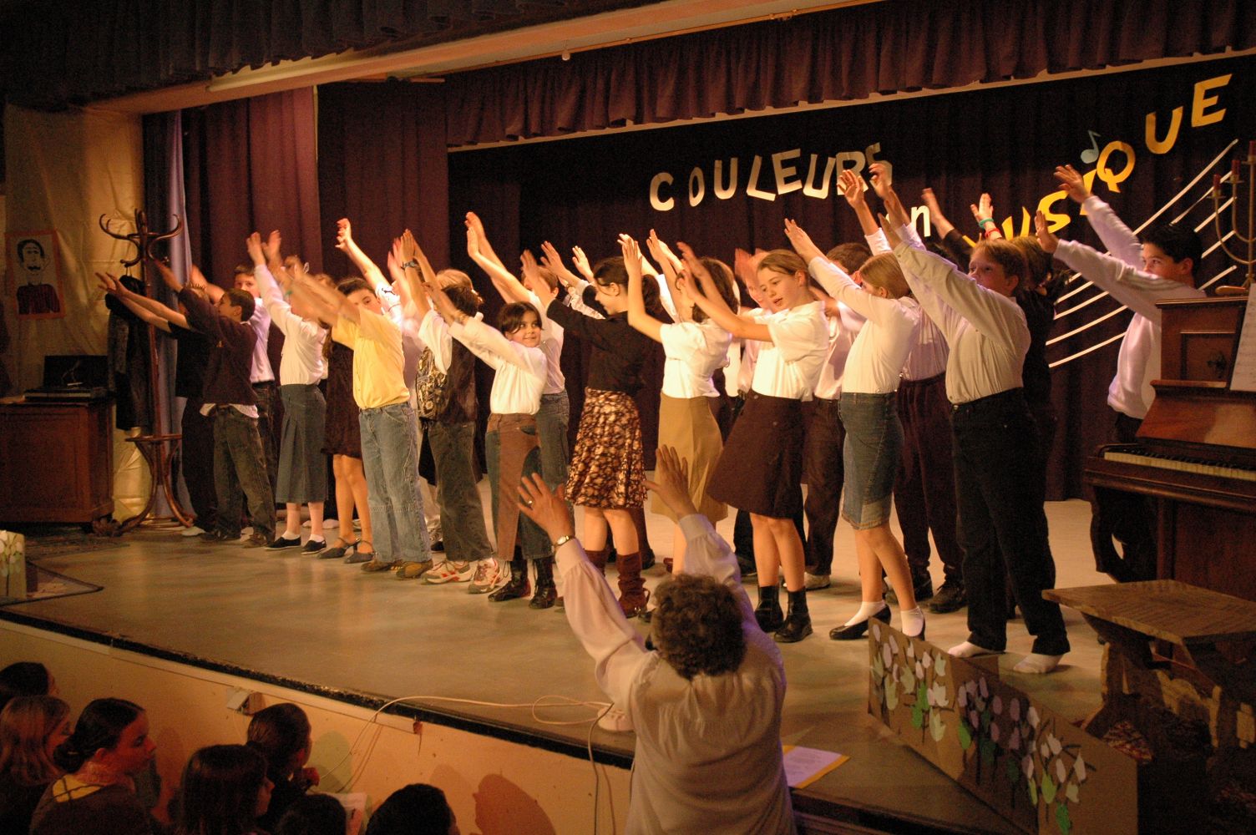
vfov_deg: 33.0
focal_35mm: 40
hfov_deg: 48.0
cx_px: 628
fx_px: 1412
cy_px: 418
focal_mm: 27
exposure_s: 1/25
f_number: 3.8
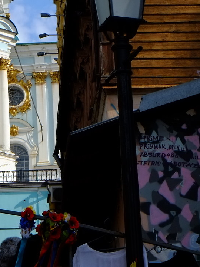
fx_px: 1333
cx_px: -87
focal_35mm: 173
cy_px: -13
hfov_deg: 8.4
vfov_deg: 11.3
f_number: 8
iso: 200
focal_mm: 35.8
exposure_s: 1/350
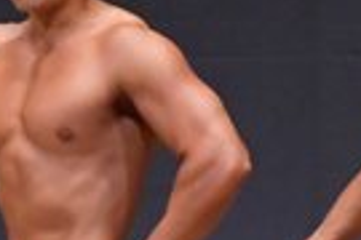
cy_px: 325
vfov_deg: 1.1
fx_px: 12995
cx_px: 742
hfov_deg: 1.6
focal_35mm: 1296
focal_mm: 150
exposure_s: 1/400
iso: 6400
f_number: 5.6
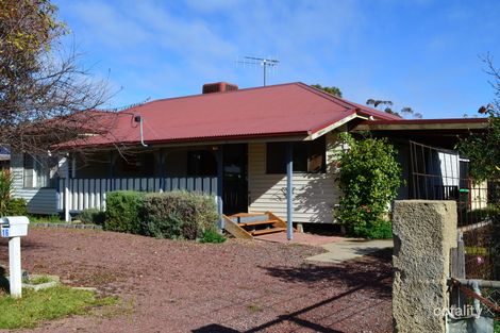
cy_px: 166
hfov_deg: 53.1
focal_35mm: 36
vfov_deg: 36.8
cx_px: 250
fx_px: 500
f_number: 11
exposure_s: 1/125
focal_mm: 24
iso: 110
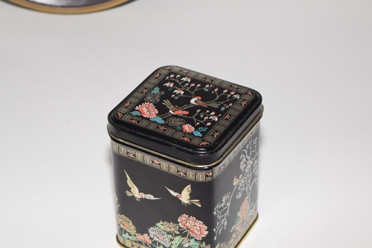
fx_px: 1164
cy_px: 158
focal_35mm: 113
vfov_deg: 12.1
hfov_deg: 18.1
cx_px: 170
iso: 560
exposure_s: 1/60
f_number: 5.6
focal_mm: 55
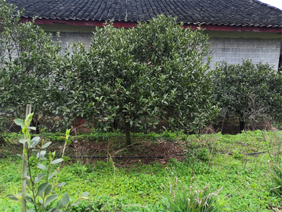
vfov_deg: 51.4
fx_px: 220
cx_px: 141
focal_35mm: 27
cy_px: 106
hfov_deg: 65.3
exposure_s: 1/50
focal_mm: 3.95
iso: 64
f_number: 1.8
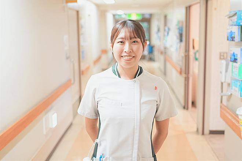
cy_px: 80
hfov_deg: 54.4
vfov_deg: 37.9
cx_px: 121
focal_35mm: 35
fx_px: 235
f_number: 1.8
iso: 2500
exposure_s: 1/250
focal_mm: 35
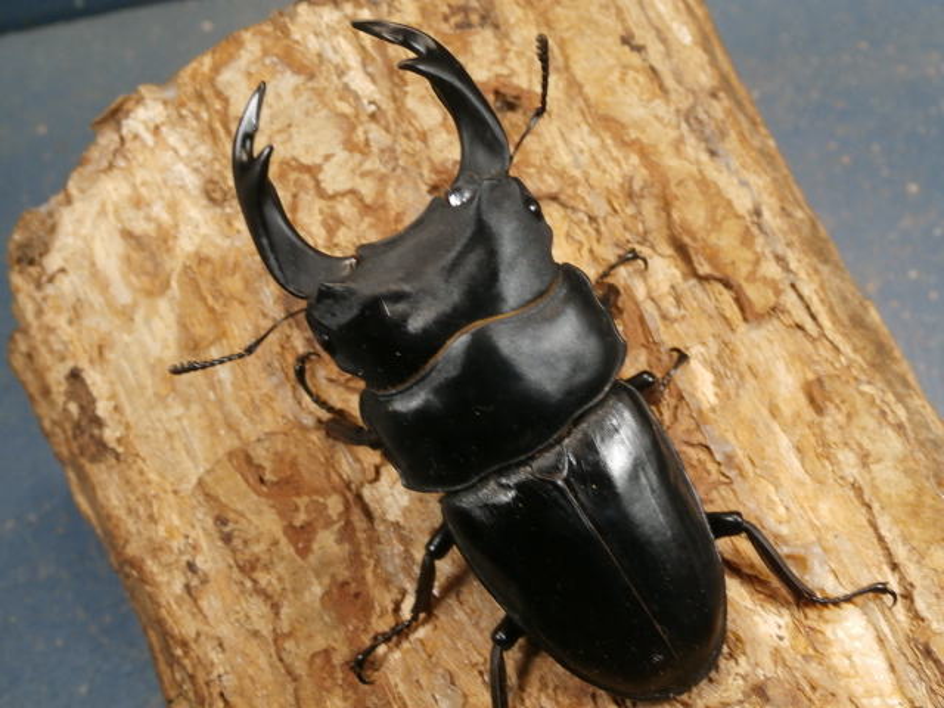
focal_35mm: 67
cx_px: 472
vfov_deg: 21.9
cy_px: 354
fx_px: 1827
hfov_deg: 29.0
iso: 200
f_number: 4.3
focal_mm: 11.86
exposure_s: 1/80
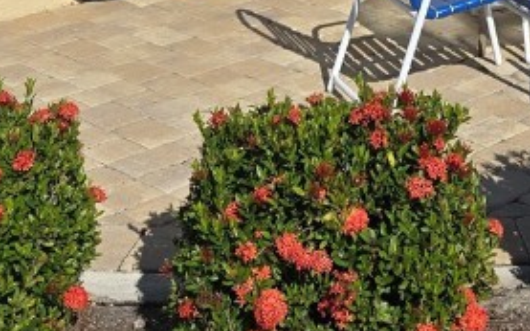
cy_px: -300
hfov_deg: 22.4
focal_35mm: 90
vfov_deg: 12.9
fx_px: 1300
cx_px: 494
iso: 25
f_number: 1.8
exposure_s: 1/3569
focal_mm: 5.4
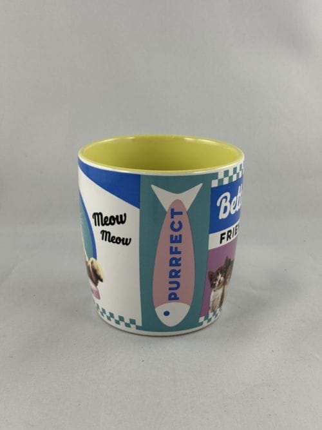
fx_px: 596
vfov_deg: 39.7
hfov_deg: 30.3
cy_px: 215
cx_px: 161
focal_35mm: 48
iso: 50
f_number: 1.78
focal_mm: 6.86
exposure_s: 1/106
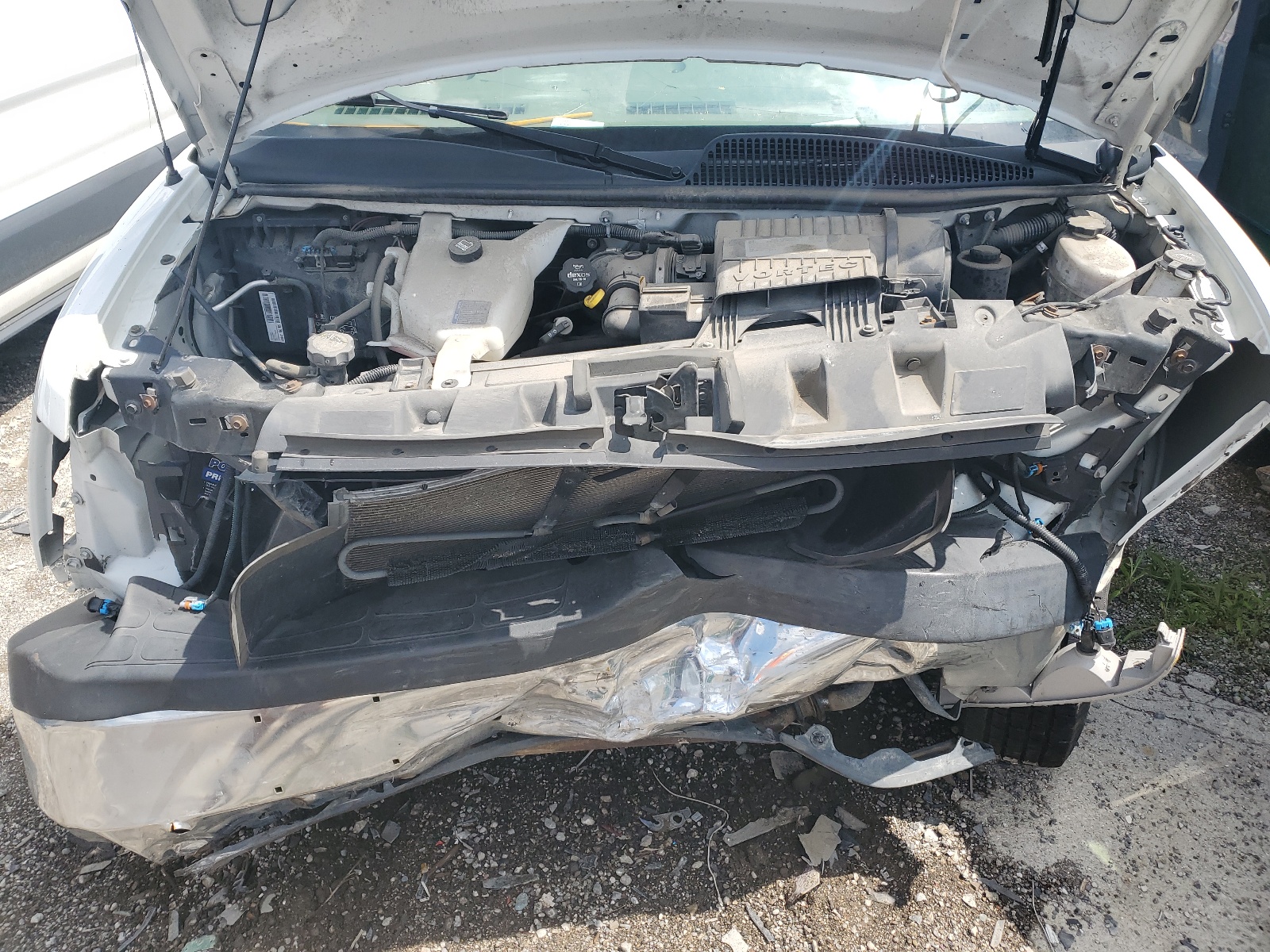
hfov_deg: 67.3
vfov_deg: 53.1
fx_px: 954
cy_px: 476
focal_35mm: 26
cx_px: 635
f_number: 1.5
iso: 50
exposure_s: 1/1667
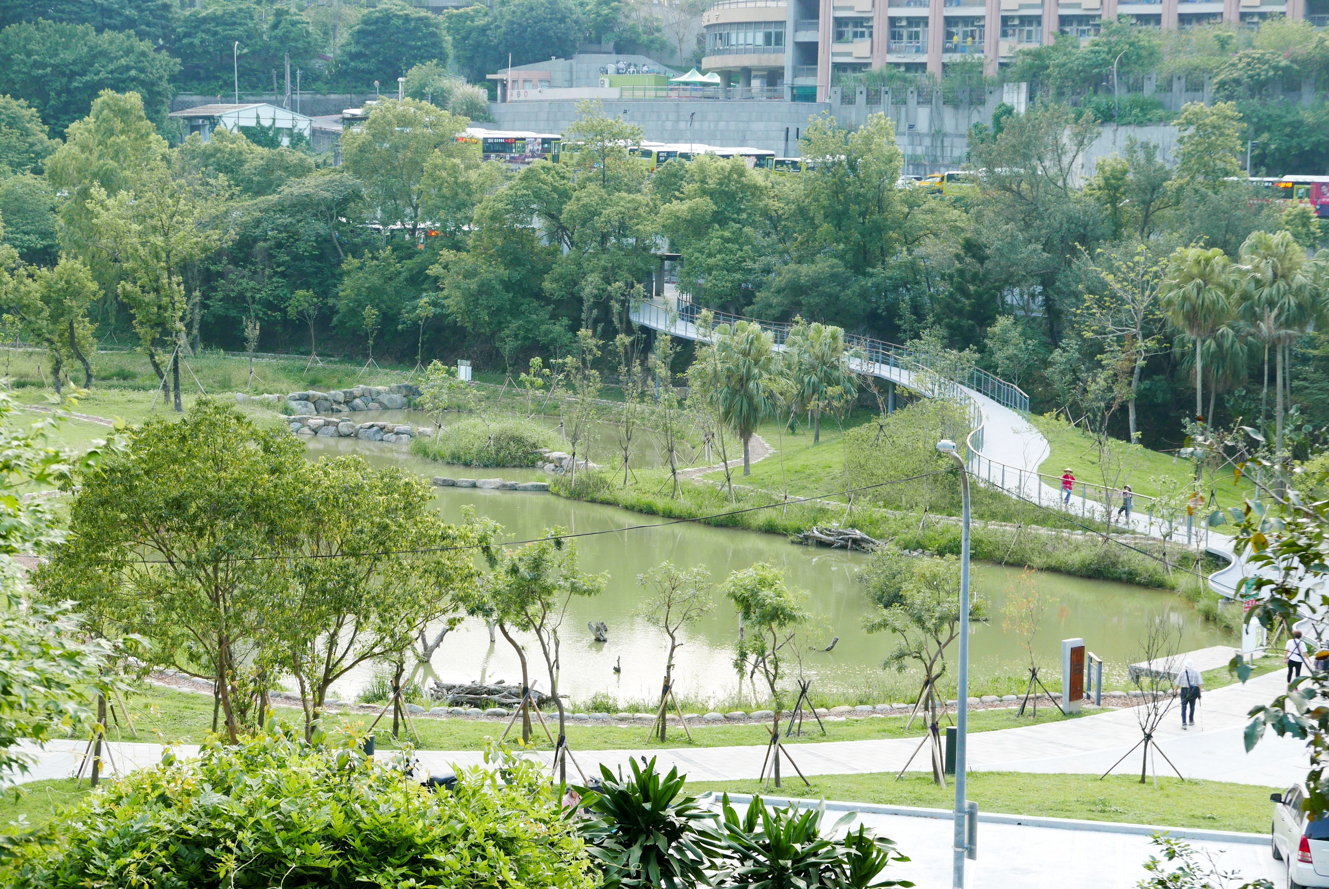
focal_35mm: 70
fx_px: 2586
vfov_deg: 19.5
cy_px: 444
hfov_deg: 28.8
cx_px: 664
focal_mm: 31.5
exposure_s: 1/125
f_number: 4.5
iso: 200
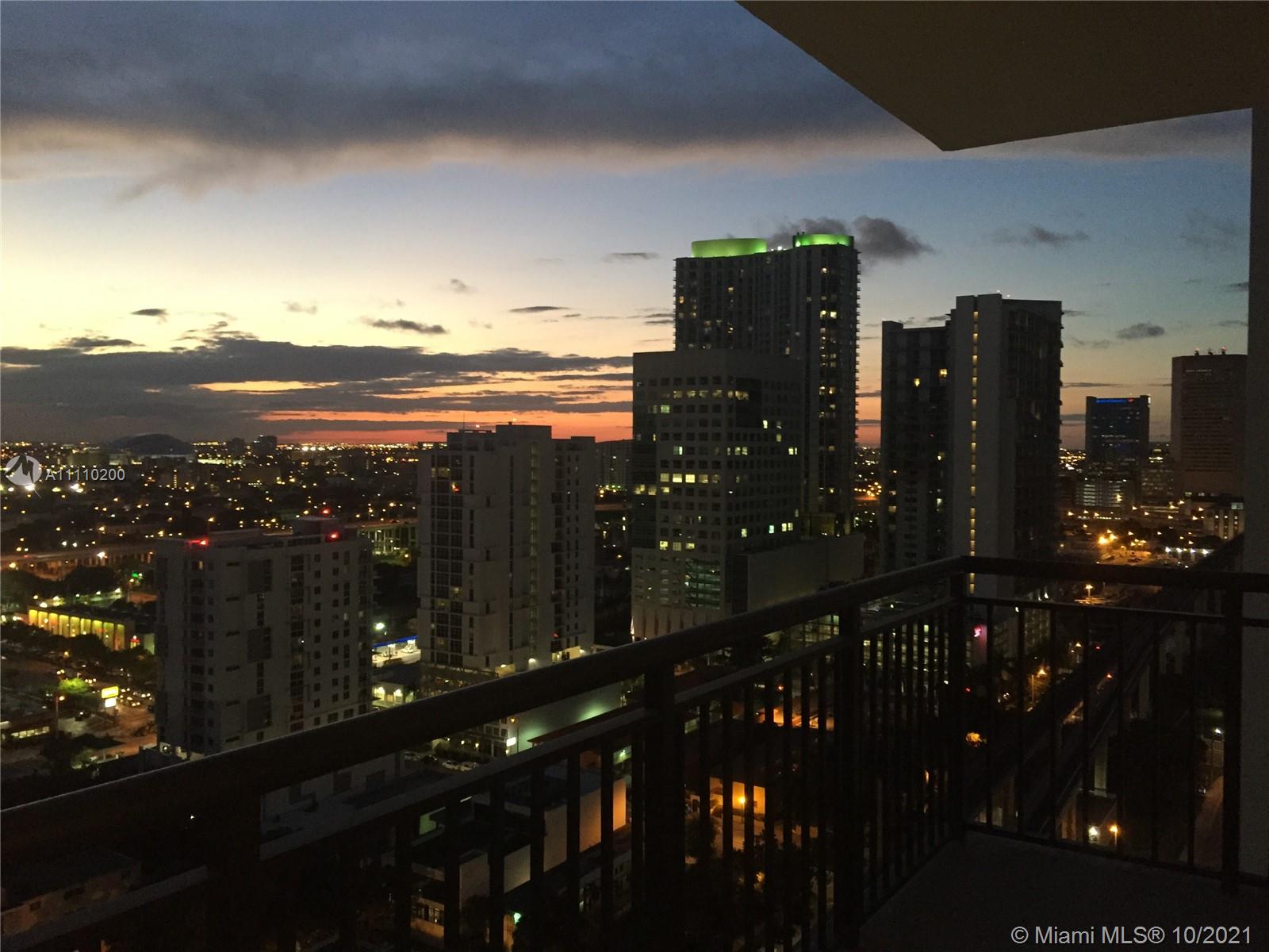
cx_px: 634
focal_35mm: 29
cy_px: 476
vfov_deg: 48.2
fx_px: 1063
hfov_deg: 61.7
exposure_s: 1/24
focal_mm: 4.15
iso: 250
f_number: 2.2
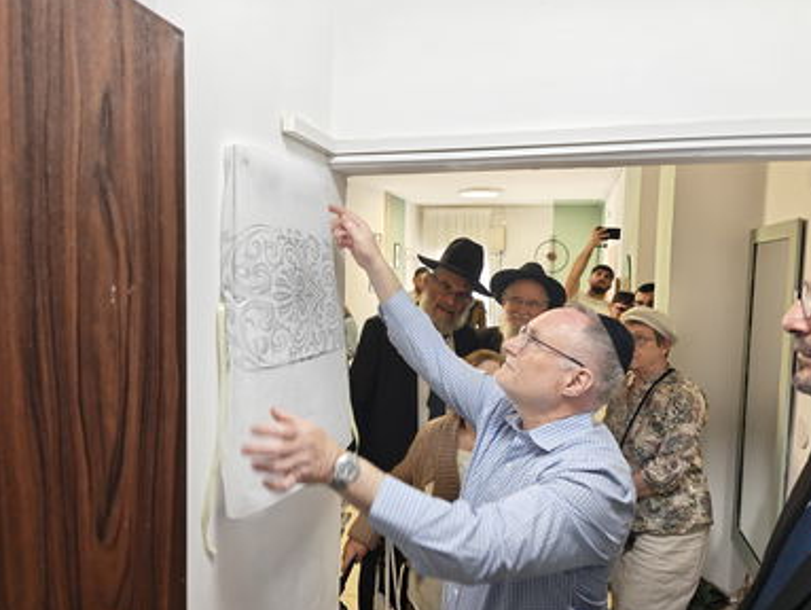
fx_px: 563
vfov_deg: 56.9
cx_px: 421
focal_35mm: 24
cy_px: 309
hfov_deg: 71.5
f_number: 1.6
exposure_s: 1/100
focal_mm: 6.06
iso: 250
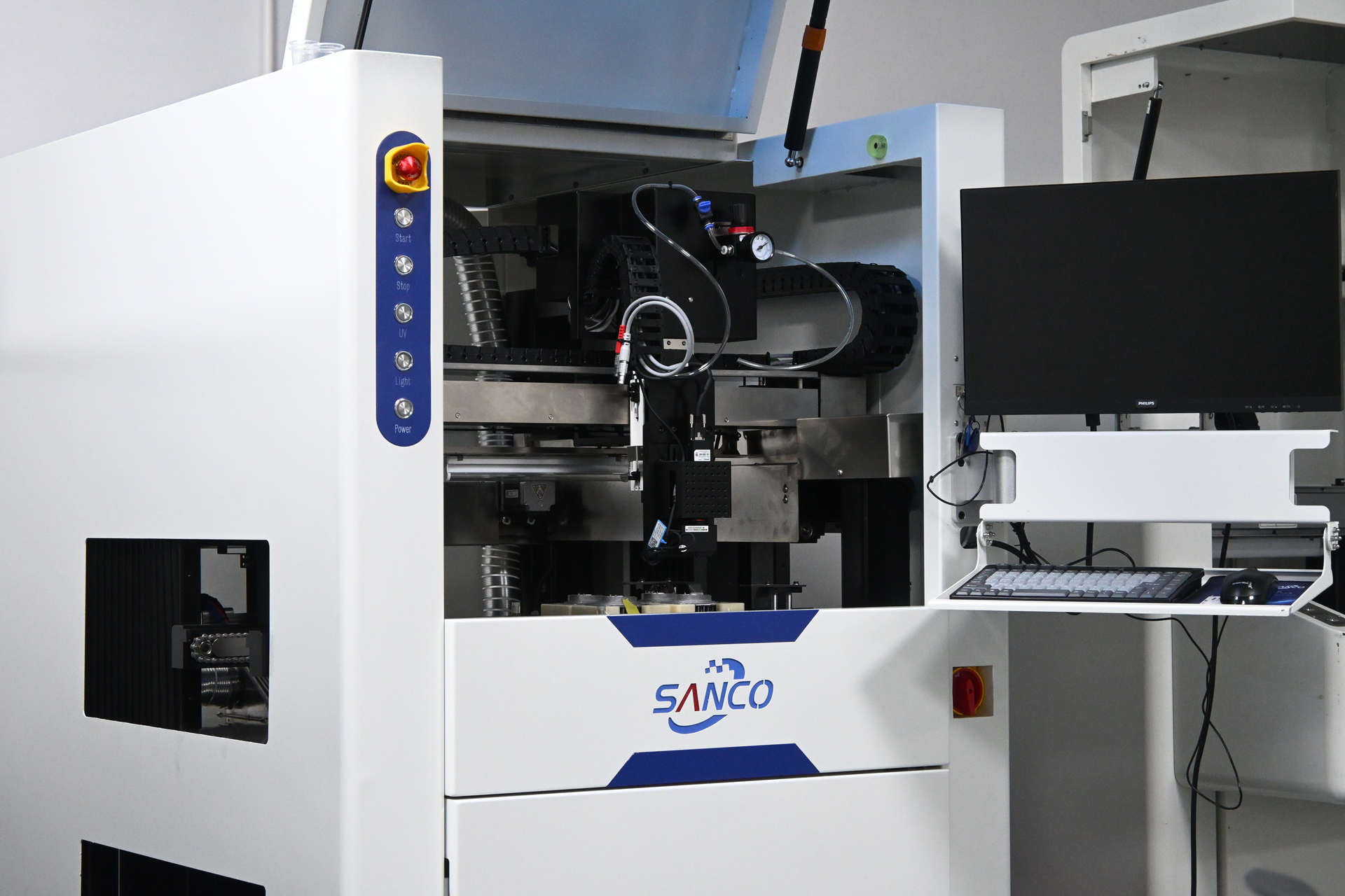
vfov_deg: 18.2
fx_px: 2802
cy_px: 448
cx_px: 672
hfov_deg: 27.0
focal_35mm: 75
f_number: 6.3
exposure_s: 1/80
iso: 2200
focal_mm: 50
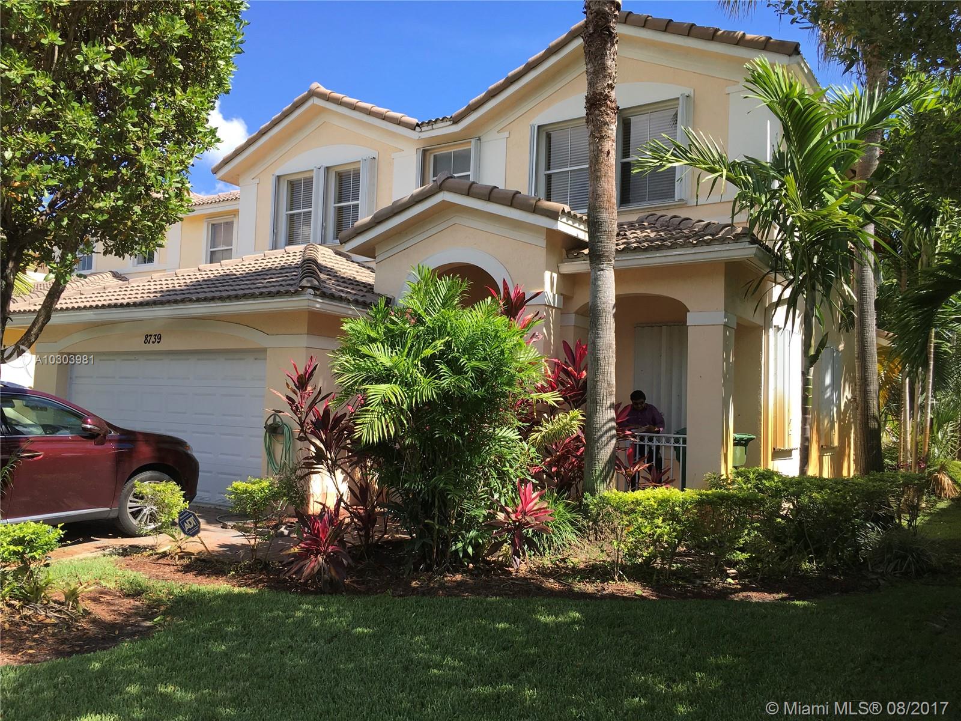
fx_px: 805
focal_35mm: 29
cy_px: 360
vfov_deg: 48.2
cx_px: 480
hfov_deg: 61.7
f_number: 2.2
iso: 25
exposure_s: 1/785
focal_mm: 4.15
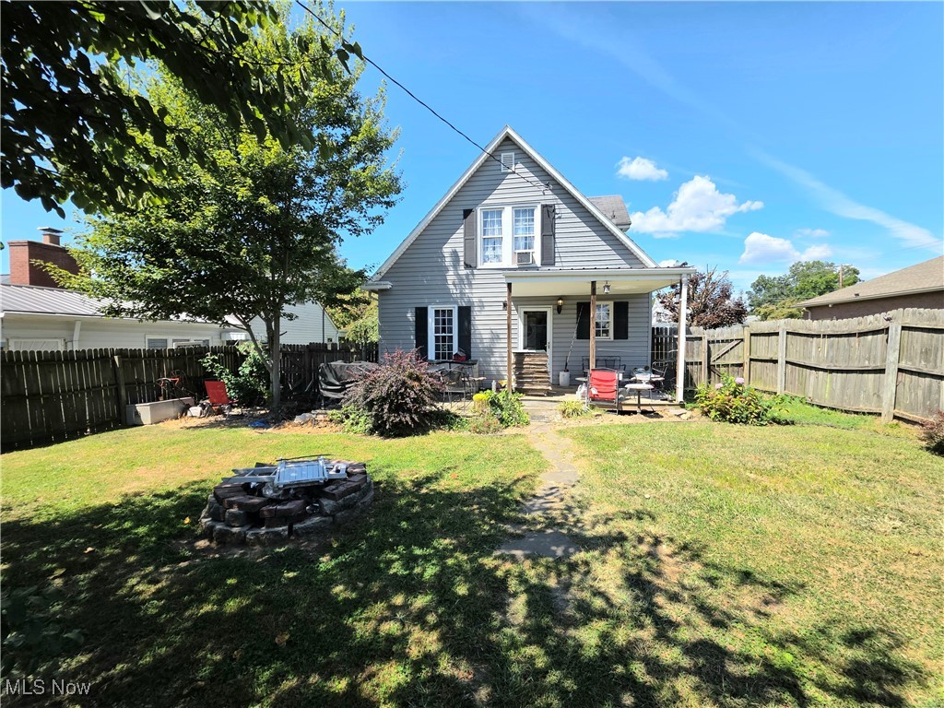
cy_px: 354
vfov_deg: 89.9
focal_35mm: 13
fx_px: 355
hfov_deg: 106.2
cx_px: 472
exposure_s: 1/1429
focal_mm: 2.2
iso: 40
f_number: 1.9
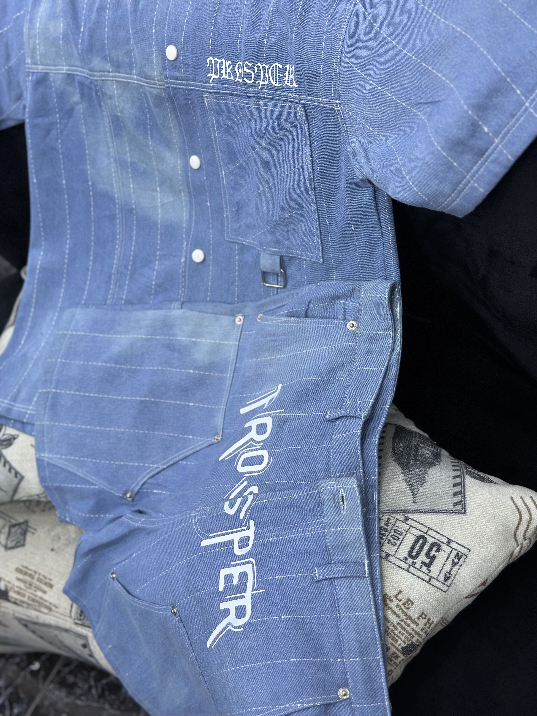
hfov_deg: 30.3
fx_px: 993
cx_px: 268
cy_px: 358
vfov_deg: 39.7
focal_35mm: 48
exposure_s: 1/50
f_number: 1.78
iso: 160
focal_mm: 6.86
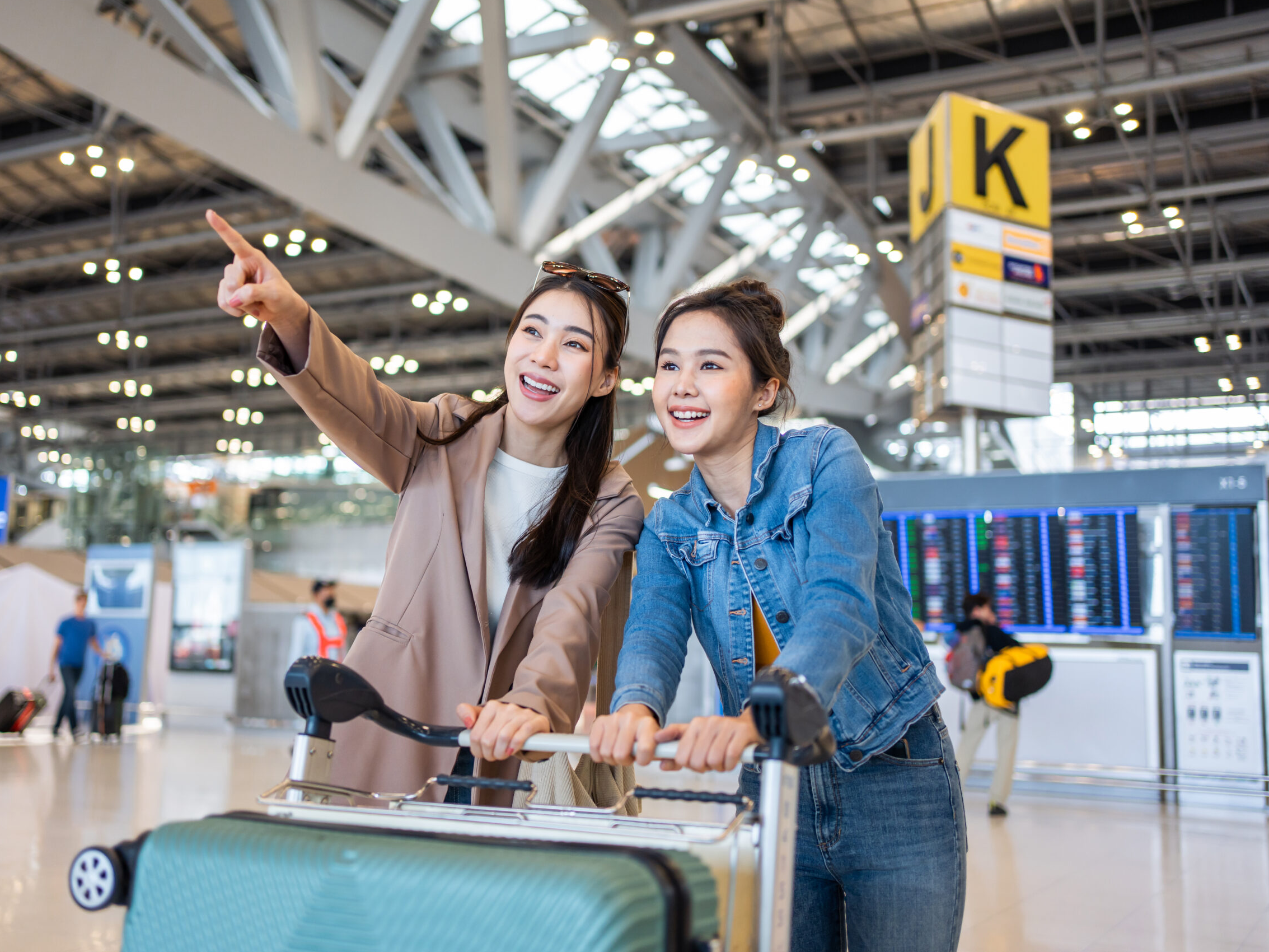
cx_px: 580
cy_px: 475
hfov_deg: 48.9
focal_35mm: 38
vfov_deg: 37.7
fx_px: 1393
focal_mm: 35
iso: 640
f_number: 2
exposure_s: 1/400
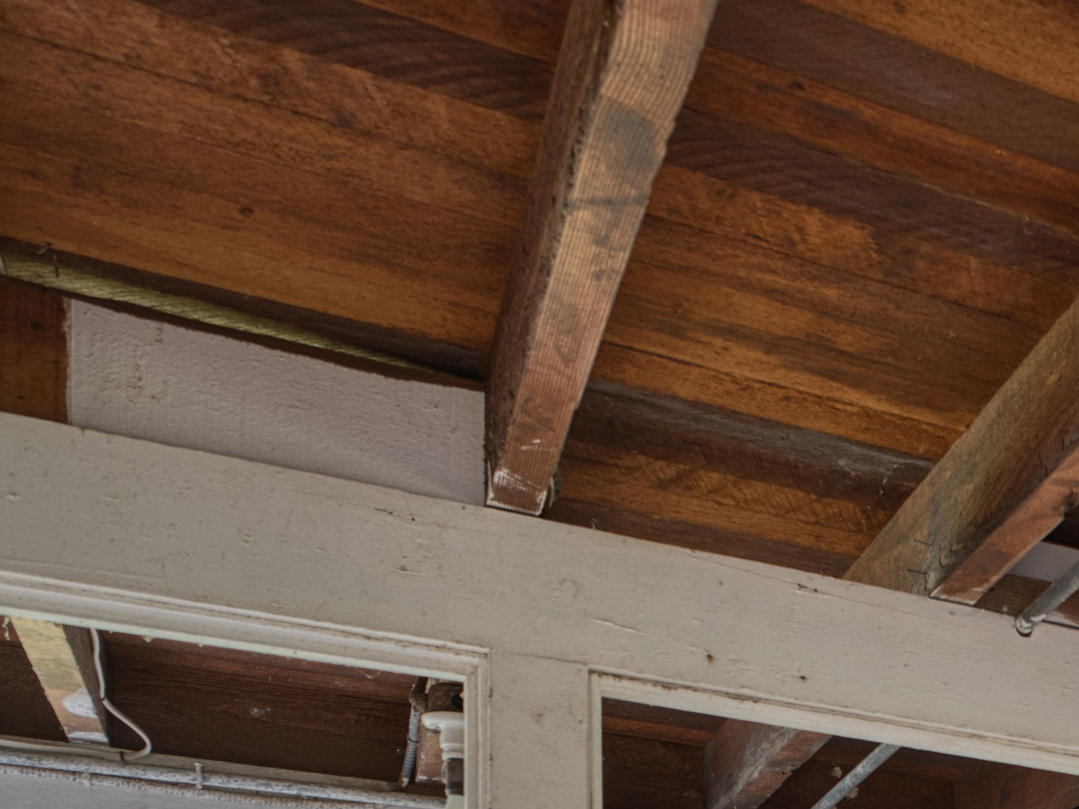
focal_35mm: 54
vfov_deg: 21.6
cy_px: 1279
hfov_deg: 29.5
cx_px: 1357
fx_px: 1685
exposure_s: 1/13
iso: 50
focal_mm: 15.3
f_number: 4
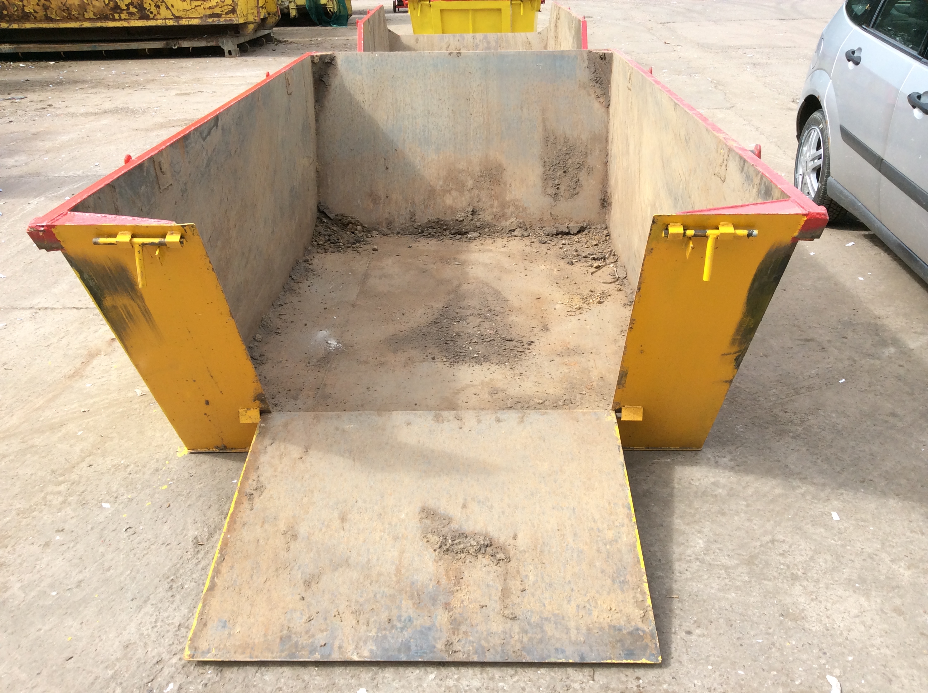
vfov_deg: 42.8
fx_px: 883
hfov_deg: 55.4
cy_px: 346
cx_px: 464
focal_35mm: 33
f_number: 2.4
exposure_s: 1/590
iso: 32
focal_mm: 3.3
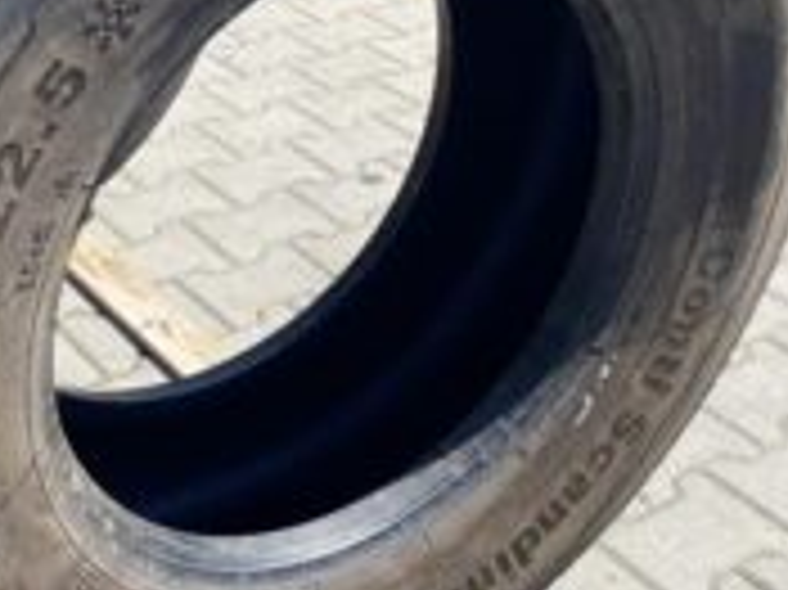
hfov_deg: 29.9
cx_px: 216
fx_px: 1456
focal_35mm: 64
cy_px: 169
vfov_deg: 22.7
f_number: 1.8
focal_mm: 4.25
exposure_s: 1/949
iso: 32
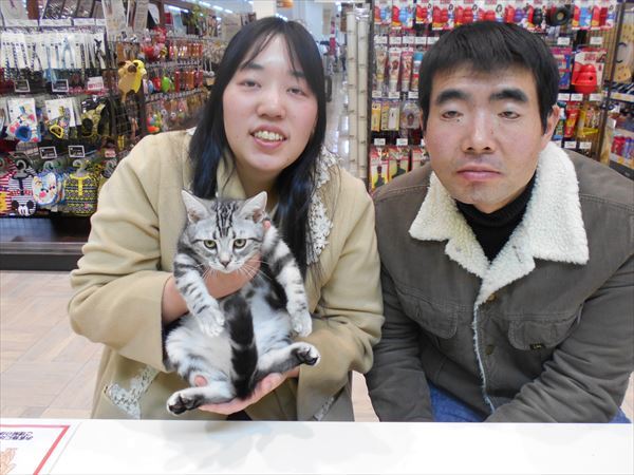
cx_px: 317
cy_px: 238
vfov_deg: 46.8
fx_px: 549
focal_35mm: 30
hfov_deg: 60.0
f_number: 3.4
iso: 180
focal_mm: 5.1
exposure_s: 1/30
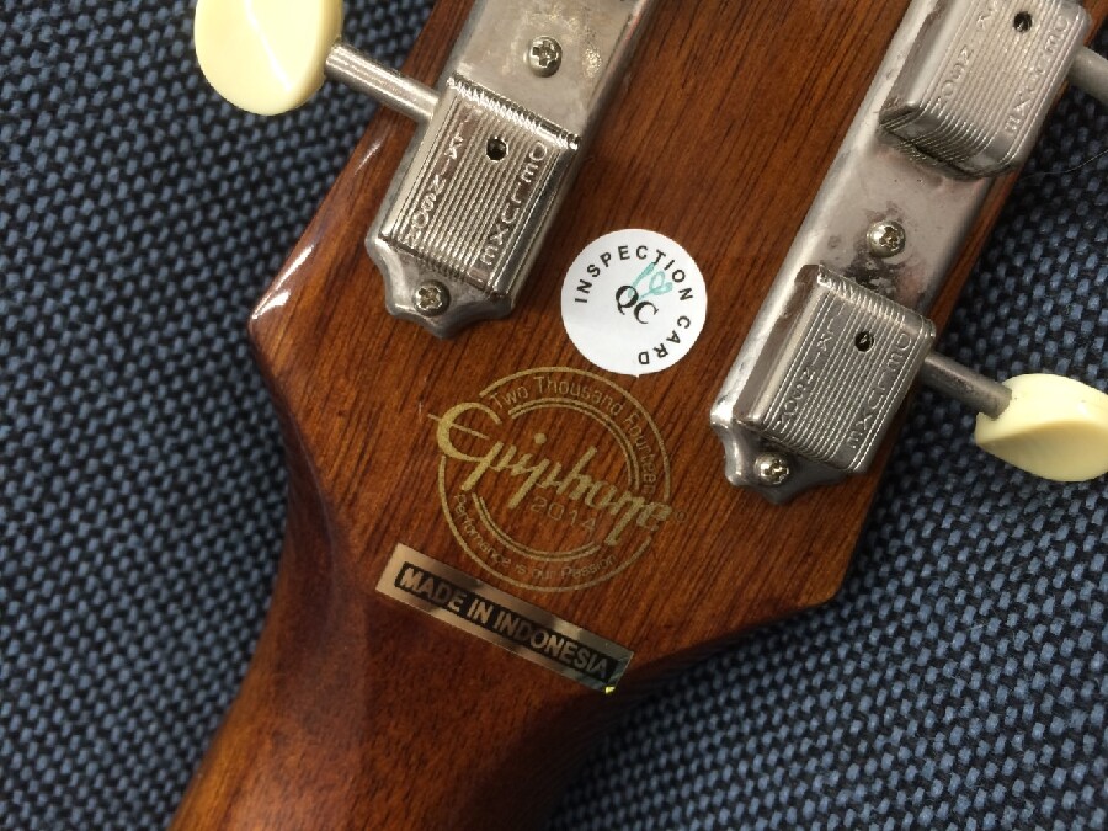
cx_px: 554
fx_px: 928
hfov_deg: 61.7
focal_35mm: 29
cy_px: 416
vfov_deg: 48.2
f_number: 2.2
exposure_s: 1/30
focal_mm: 4.15
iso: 64
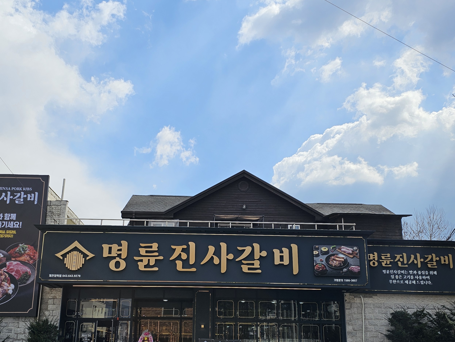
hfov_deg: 50.1
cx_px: 204
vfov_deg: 38.2
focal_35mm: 37
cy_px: 233
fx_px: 486
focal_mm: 6.3
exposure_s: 1/1336
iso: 10
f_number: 1.7
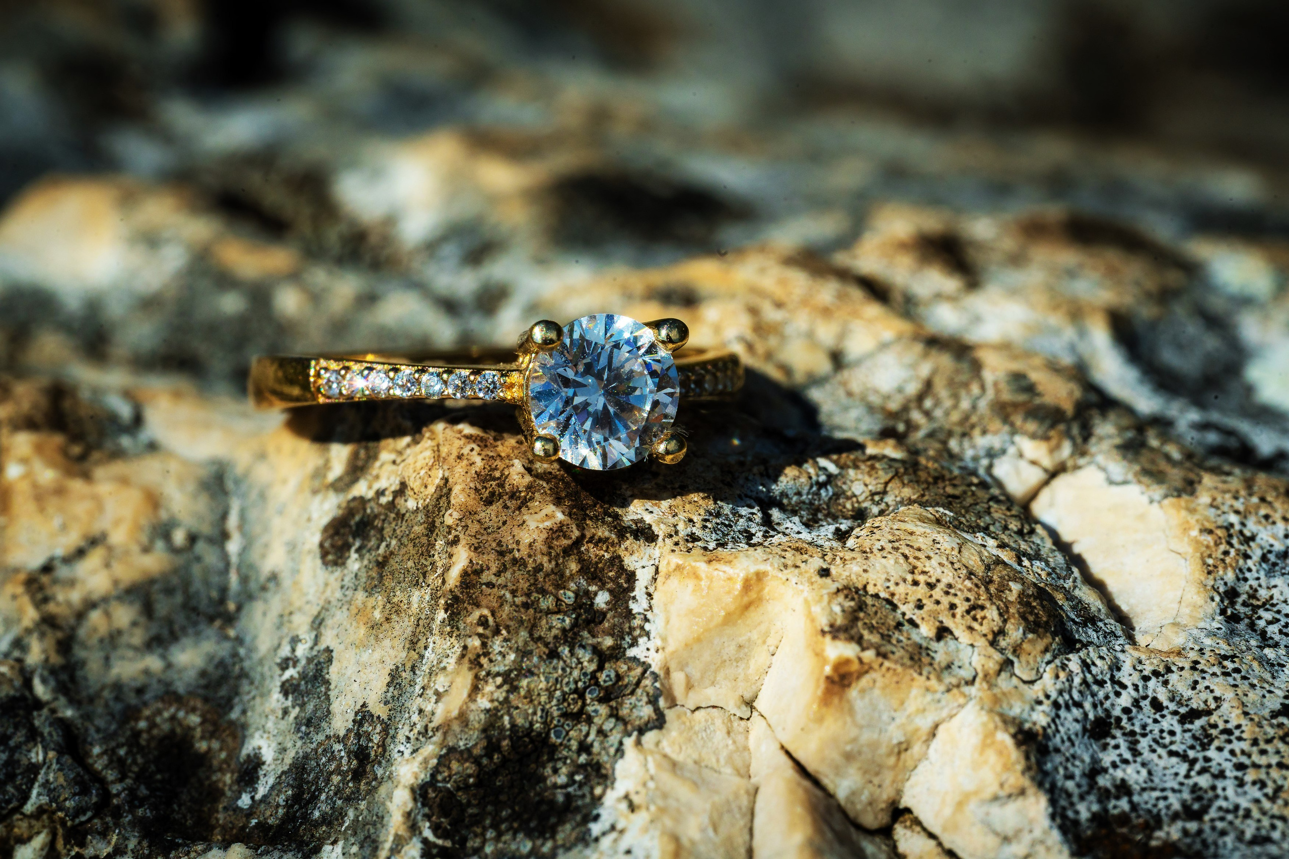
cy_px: 430
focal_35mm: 105
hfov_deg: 19.5
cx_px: 644
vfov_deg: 13.0
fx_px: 3760
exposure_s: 1/400
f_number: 16
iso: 320
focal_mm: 105
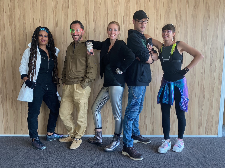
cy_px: 84
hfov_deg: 67.3
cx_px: 112
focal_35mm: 26
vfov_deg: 53.0
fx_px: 169
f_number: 1.8
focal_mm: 4.25
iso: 125
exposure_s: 1/117
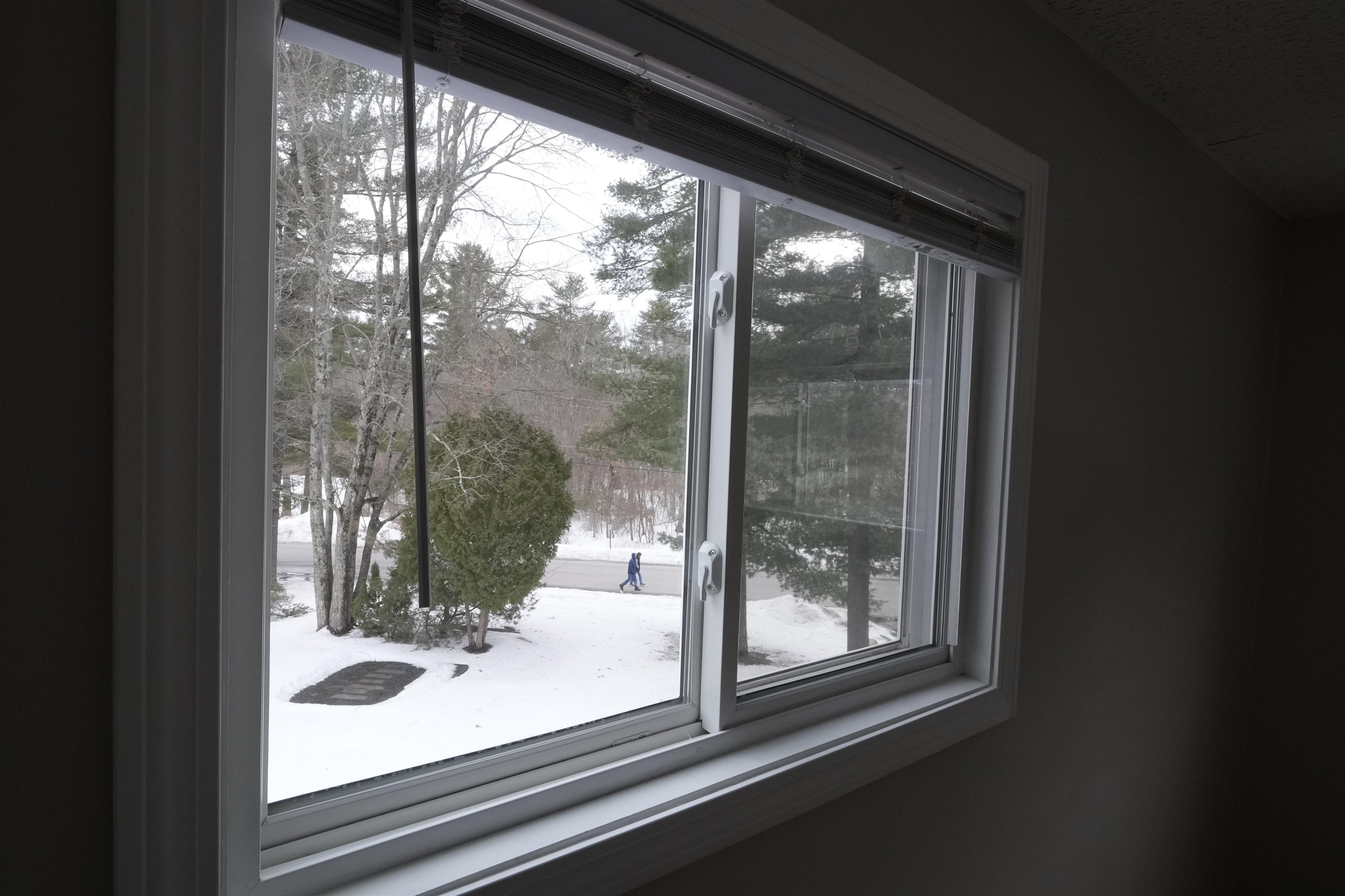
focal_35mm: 18
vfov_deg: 67.4
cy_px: 448
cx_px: 672
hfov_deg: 90.0
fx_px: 672
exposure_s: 1/160
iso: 1000
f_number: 11
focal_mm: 12
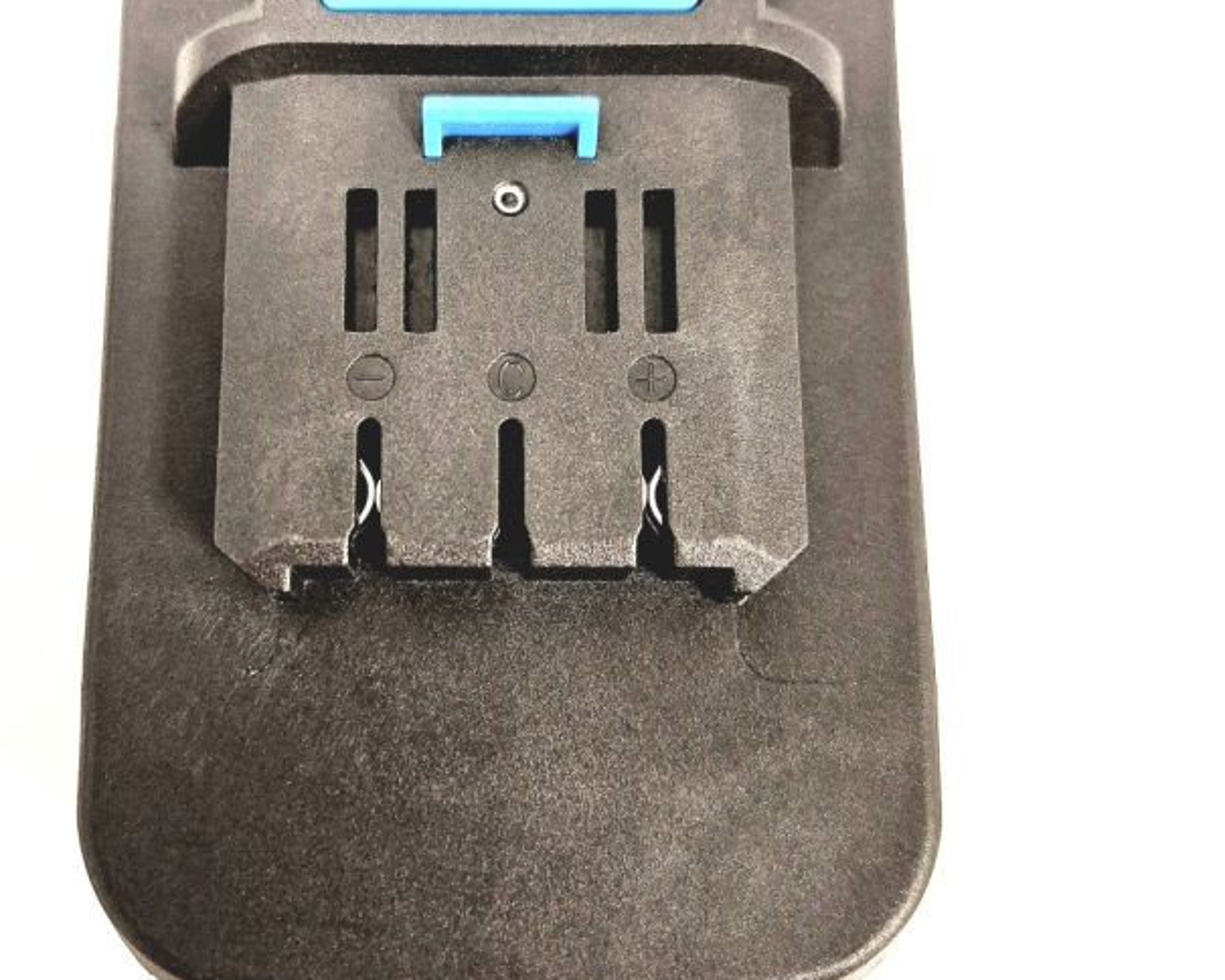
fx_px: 1378
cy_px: 415
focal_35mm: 38
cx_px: 510
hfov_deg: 47.7
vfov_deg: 39.1
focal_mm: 5.54
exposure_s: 1/50
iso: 320
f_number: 1.8
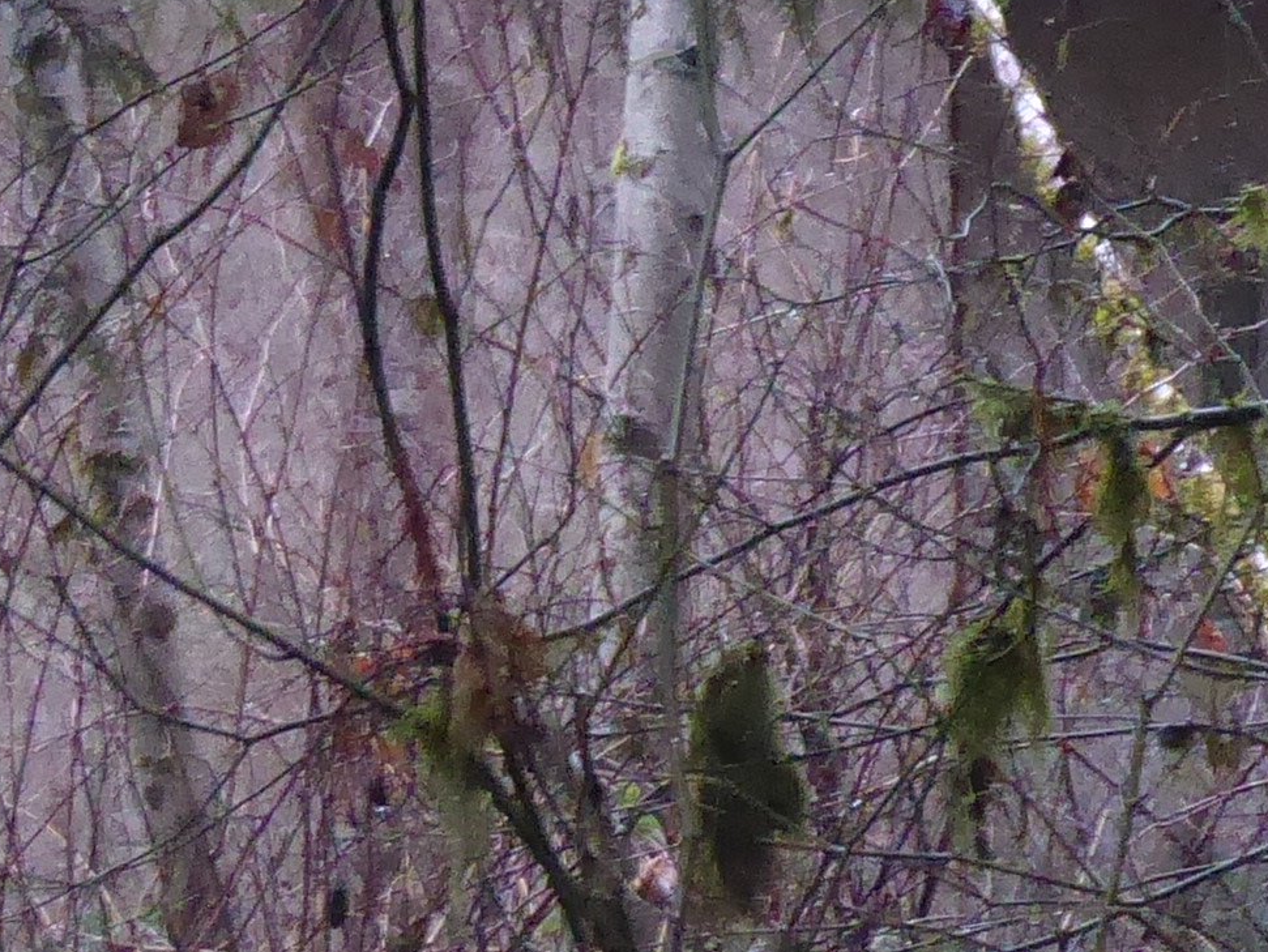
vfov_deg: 4.2
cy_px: 192
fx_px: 12825
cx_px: 794
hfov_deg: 5.7
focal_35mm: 350
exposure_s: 1/60
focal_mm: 14.1
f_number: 4.7
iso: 1000
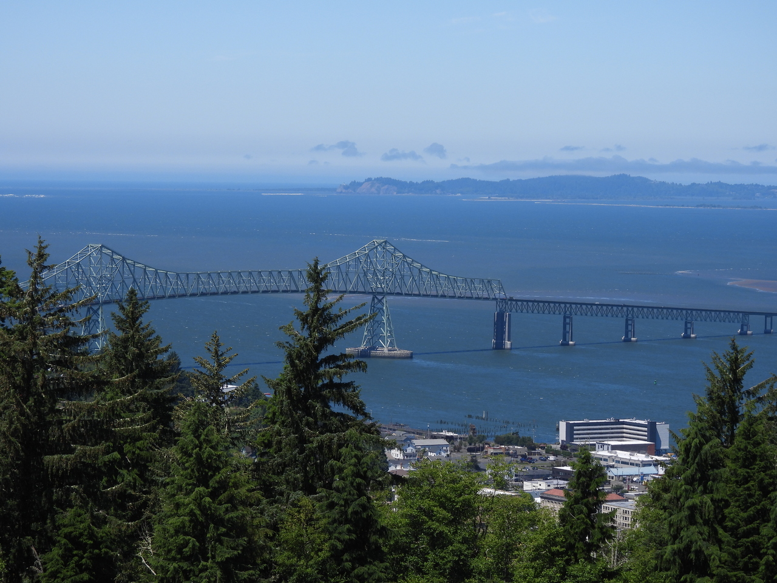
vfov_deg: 11.0
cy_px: 292
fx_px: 3030
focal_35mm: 135
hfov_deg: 14.6
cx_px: 388
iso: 100
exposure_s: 1/1000
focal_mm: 24.1
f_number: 4
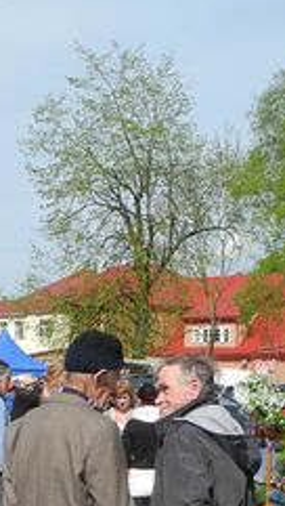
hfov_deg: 12.8
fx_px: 1220
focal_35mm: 91
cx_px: -103
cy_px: 542
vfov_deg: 22.2
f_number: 4
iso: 100
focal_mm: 6
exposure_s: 1/1000
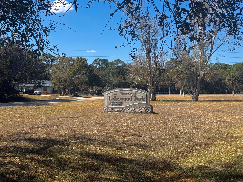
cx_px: 122
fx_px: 337
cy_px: 91
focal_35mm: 48
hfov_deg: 39.7
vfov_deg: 30.3
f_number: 1.78
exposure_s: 1/3704
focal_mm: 6.76
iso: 64
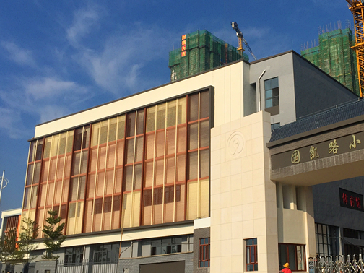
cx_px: 254
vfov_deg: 31.5
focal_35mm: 46
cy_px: 134
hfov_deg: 40.5
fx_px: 484
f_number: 2.2
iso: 32
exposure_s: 1/4405
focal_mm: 4.15
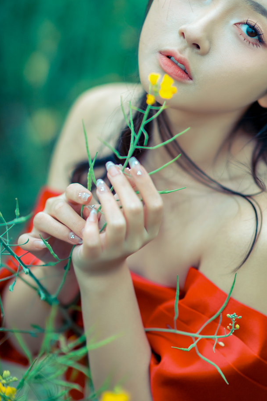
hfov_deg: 10.9
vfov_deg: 16.2
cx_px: 180
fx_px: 1402
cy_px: 136
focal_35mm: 126
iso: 500
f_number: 1.4
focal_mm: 85
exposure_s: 1/8000
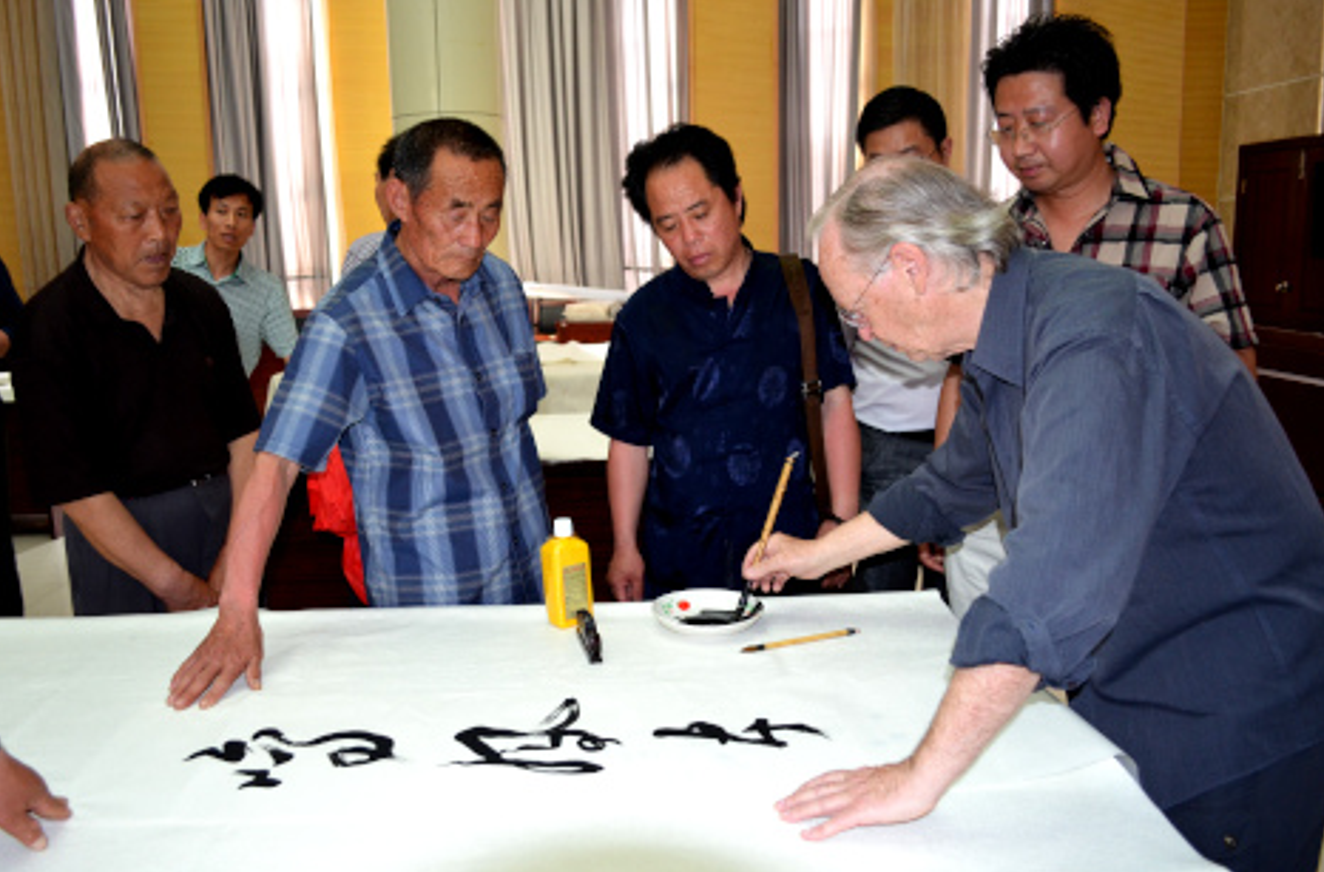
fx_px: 1063
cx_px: 619
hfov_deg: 63.8
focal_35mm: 29
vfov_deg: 44.6
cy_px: 466
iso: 720
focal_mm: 18
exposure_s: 1/60
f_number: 3.5
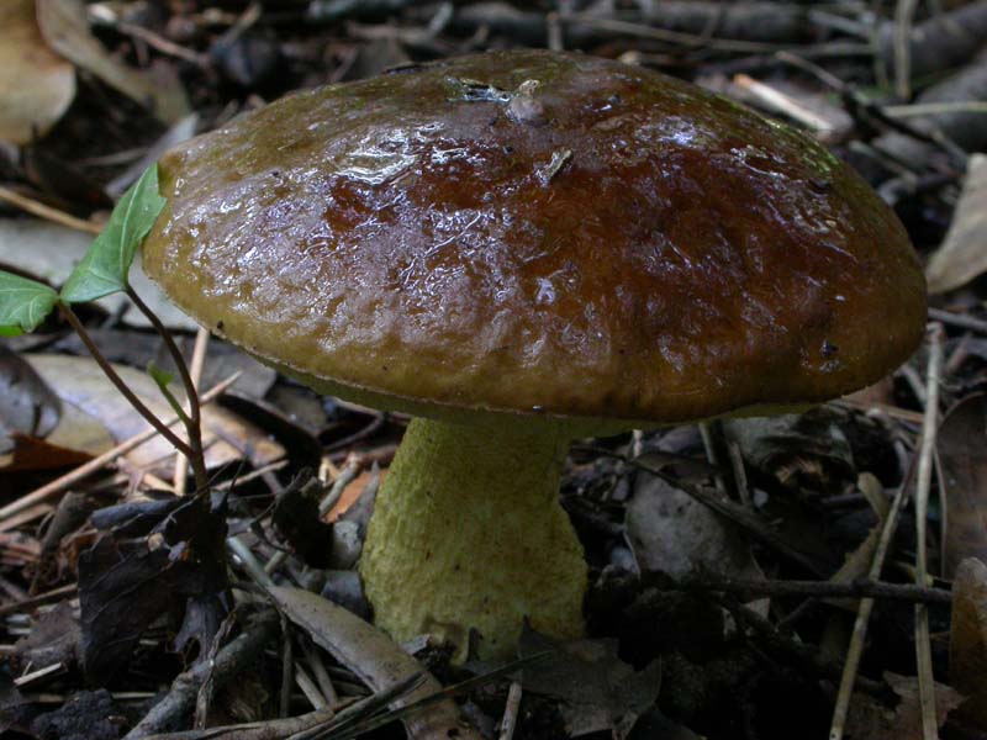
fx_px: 3422
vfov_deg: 12.3
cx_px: 494
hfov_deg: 16.4
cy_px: 370
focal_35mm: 120
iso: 200
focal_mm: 24.8
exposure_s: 1/8
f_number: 9.9
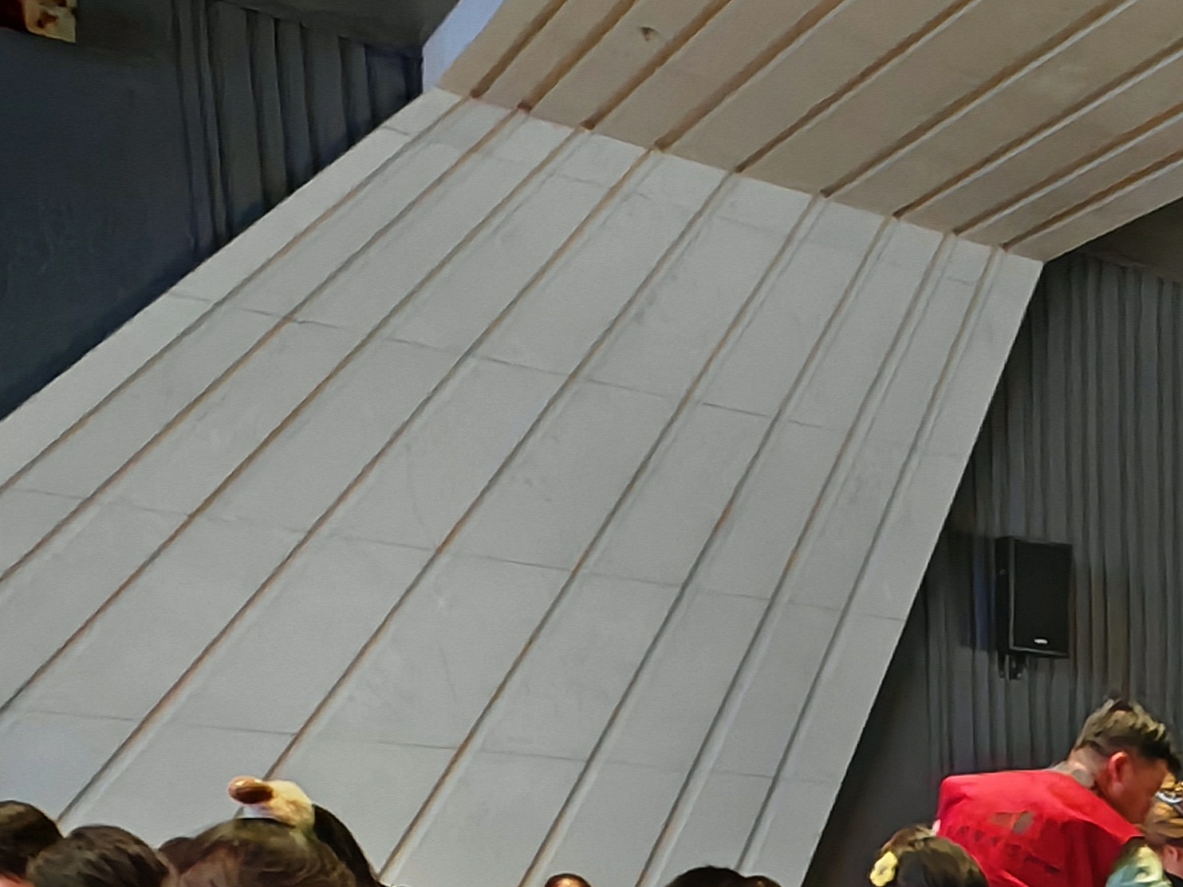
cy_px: 1385
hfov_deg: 27.1
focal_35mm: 58
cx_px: 1598
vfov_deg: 20.8
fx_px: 1982
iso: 500
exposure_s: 1/31
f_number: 2
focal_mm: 1.82
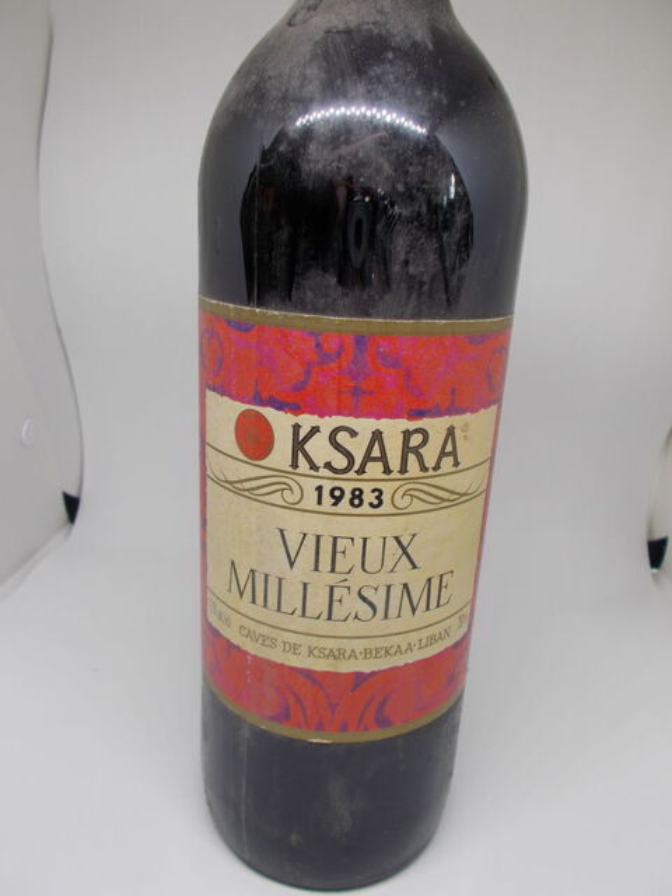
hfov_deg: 53.1
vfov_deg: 67.3
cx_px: 336
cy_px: 448
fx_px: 673
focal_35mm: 26
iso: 80
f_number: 3.2
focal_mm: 4.6
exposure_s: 1/30
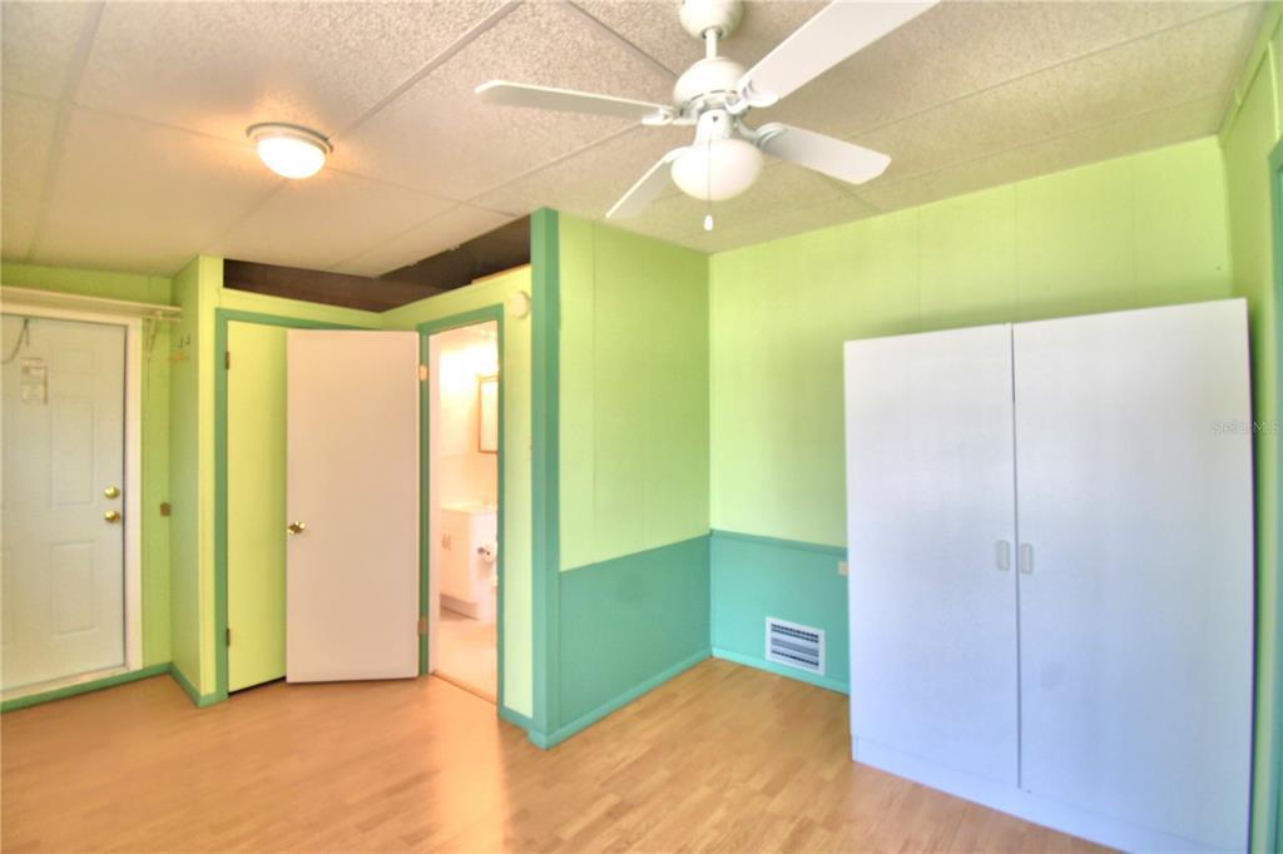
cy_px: 427
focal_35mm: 15
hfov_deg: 100.4
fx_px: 534
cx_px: 642
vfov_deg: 77.3
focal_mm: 10
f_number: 4.5
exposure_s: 1/100
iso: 400
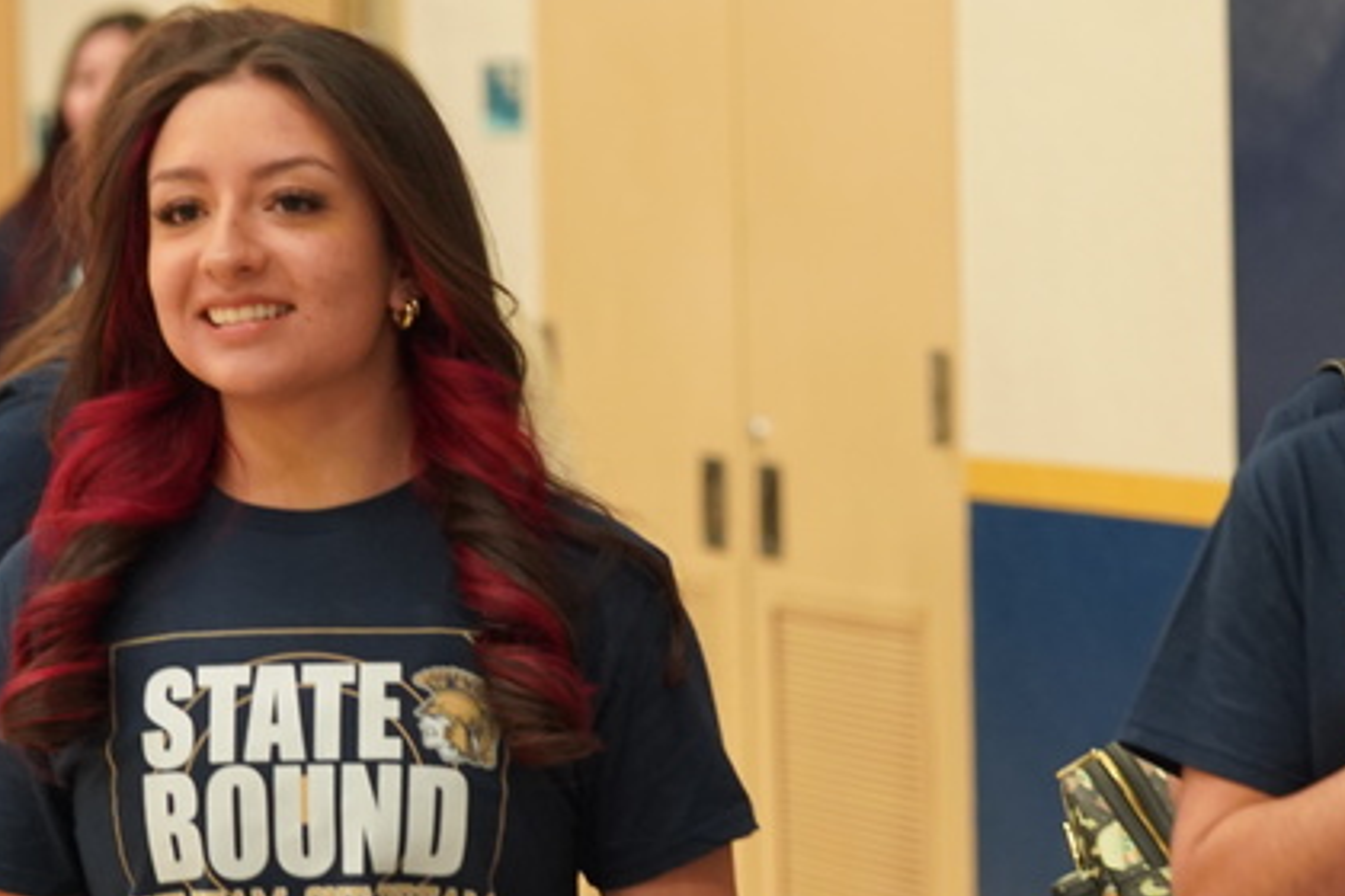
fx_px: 9190
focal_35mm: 246
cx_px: 570
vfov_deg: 5.6
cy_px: 834
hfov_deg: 8.4
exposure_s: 1/160
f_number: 4
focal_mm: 101
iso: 2500
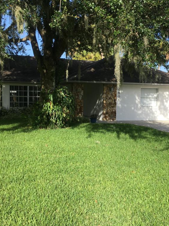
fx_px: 254
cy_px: 113
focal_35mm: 39
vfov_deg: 47.9
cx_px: 96
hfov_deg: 36.8
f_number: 2.2
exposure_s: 1/712
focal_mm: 4.15
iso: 25
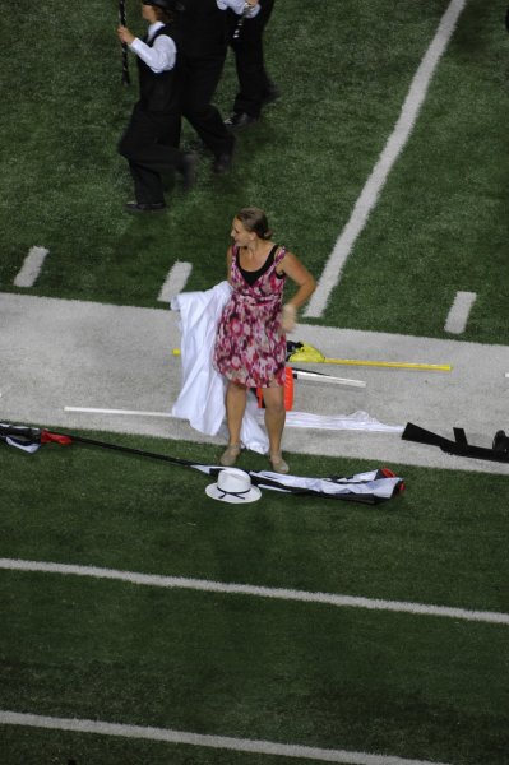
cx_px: 254
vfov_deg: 6.9
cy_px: 382
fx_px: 6373
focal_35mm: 300
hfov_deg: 4.6
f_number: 2.8
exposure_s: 1/60
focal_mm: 200
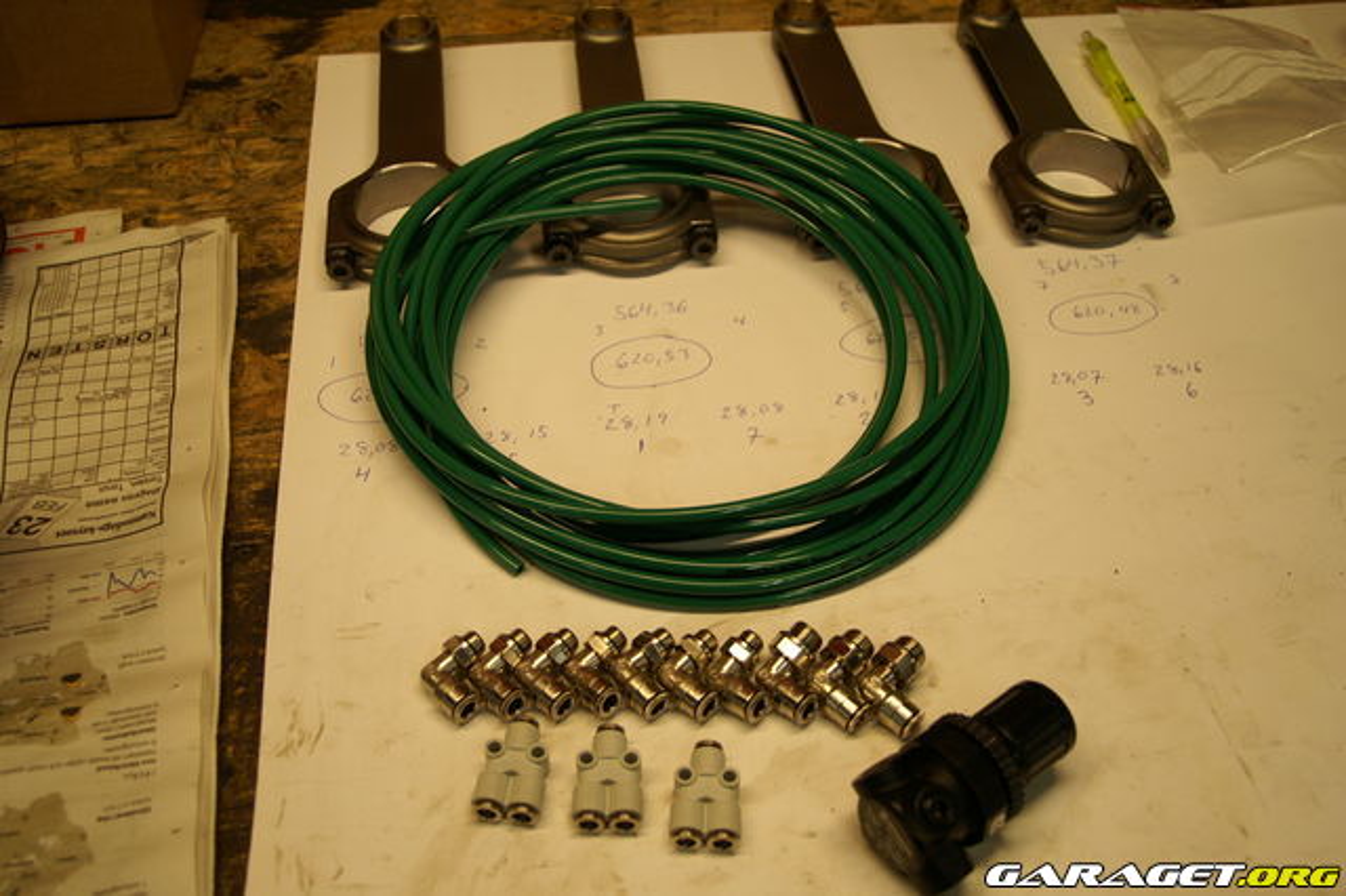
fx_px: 1345
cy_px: 448
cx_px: 673
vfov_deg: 36.8
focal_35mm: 36
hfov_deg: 53.2
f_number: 5
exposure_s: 1/50
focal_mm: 24
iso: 100
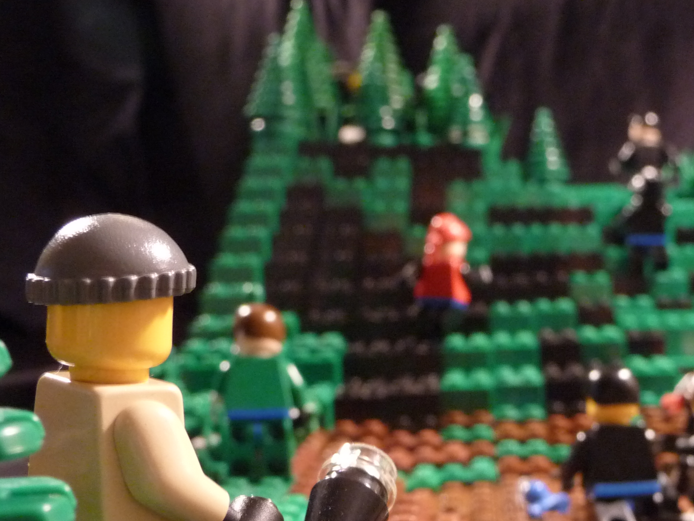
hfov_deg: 37.2
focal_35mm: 51
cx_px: 447
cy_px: 400
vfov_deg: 28.1
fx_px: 1023
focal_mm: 4.7
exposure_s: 1/8
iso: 400
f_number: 3.3
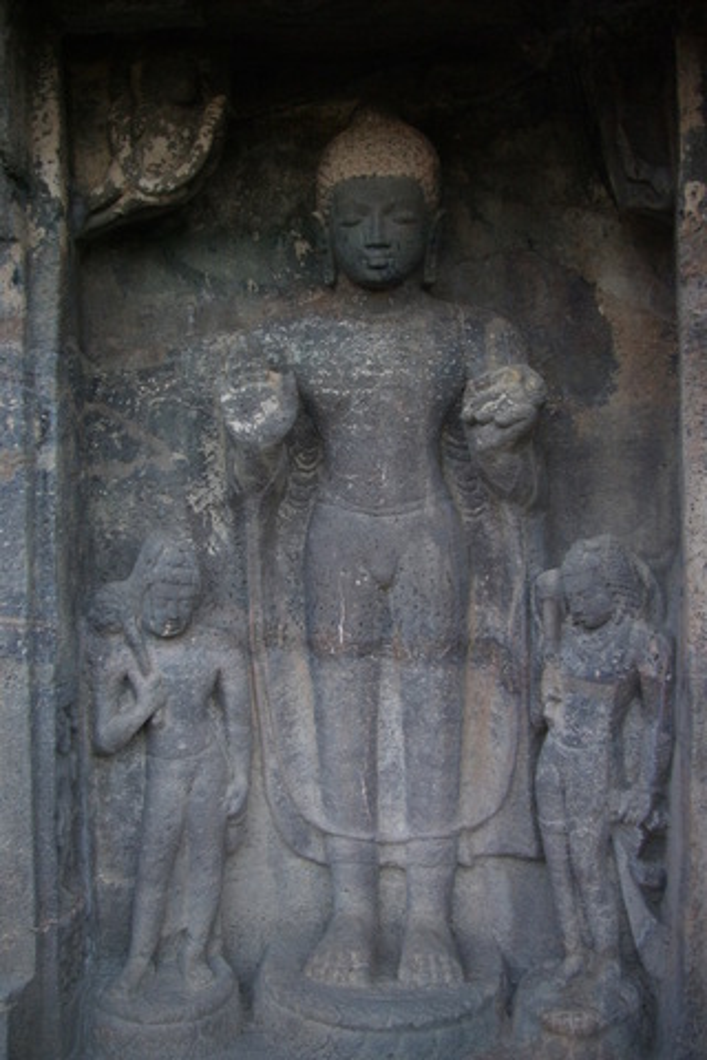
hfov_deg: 36.9
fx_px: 1060
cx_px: 354
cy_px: 530
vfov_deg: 53.1
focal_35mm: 36
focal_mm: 24
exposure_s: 1/30
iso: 400
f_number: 4
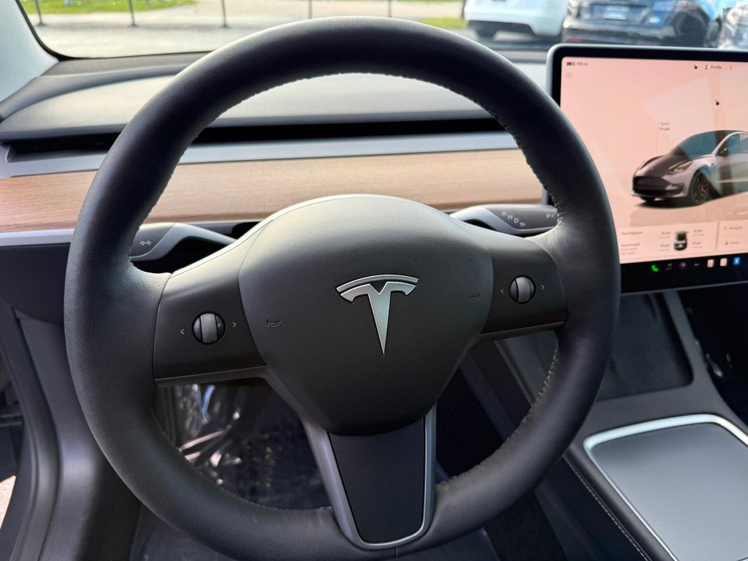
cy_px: 280
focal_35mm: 24
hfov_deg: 71.6
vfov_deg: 56.8
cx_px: 374
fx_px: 519
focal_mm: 6.76
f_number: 1.78
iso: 80
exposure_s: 1/272
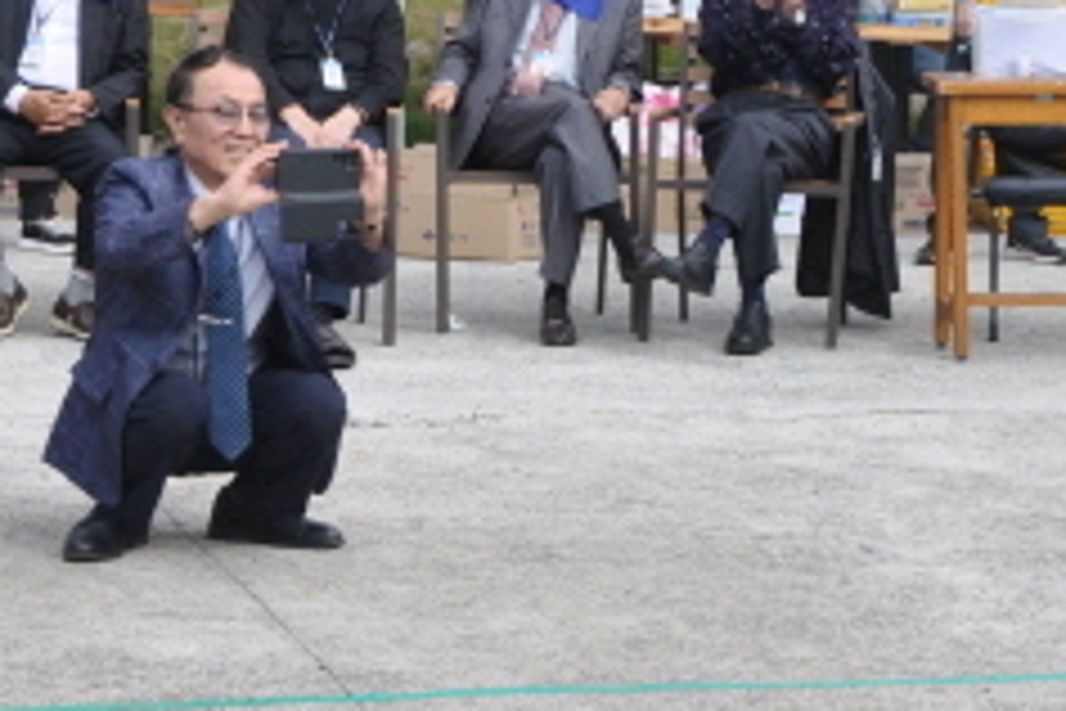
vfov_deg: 9.0
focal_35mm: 152
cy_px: 416
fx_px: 4501
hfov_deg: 13.3
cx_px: 1093
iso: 200
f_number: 8
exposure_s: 1/250
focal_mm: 30
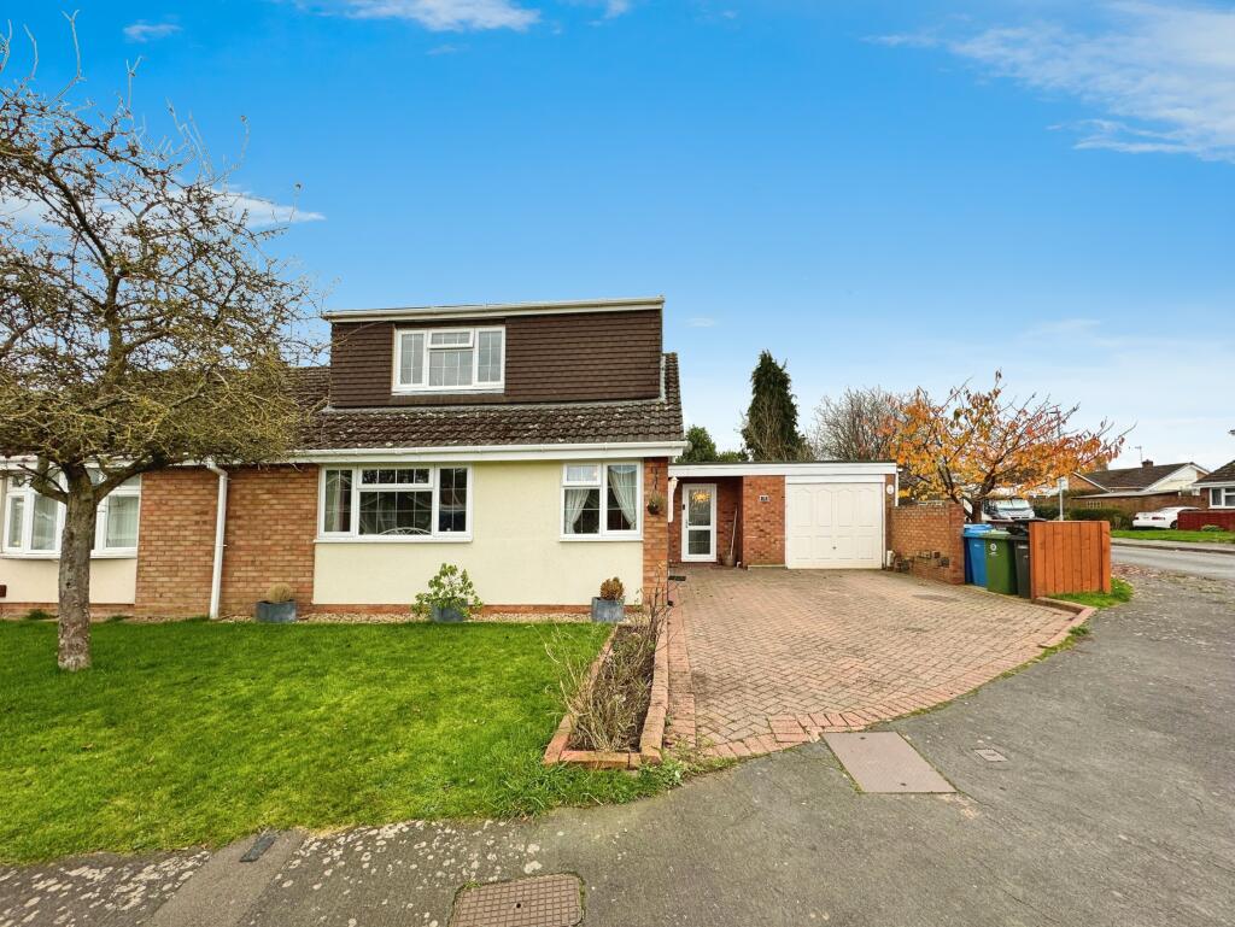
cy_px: 464
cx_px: 618
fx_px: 500
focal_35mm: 14
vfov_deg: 85.7
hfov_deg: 102.0
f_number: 2.2
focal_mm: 2.22
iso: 40
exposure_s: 1/189
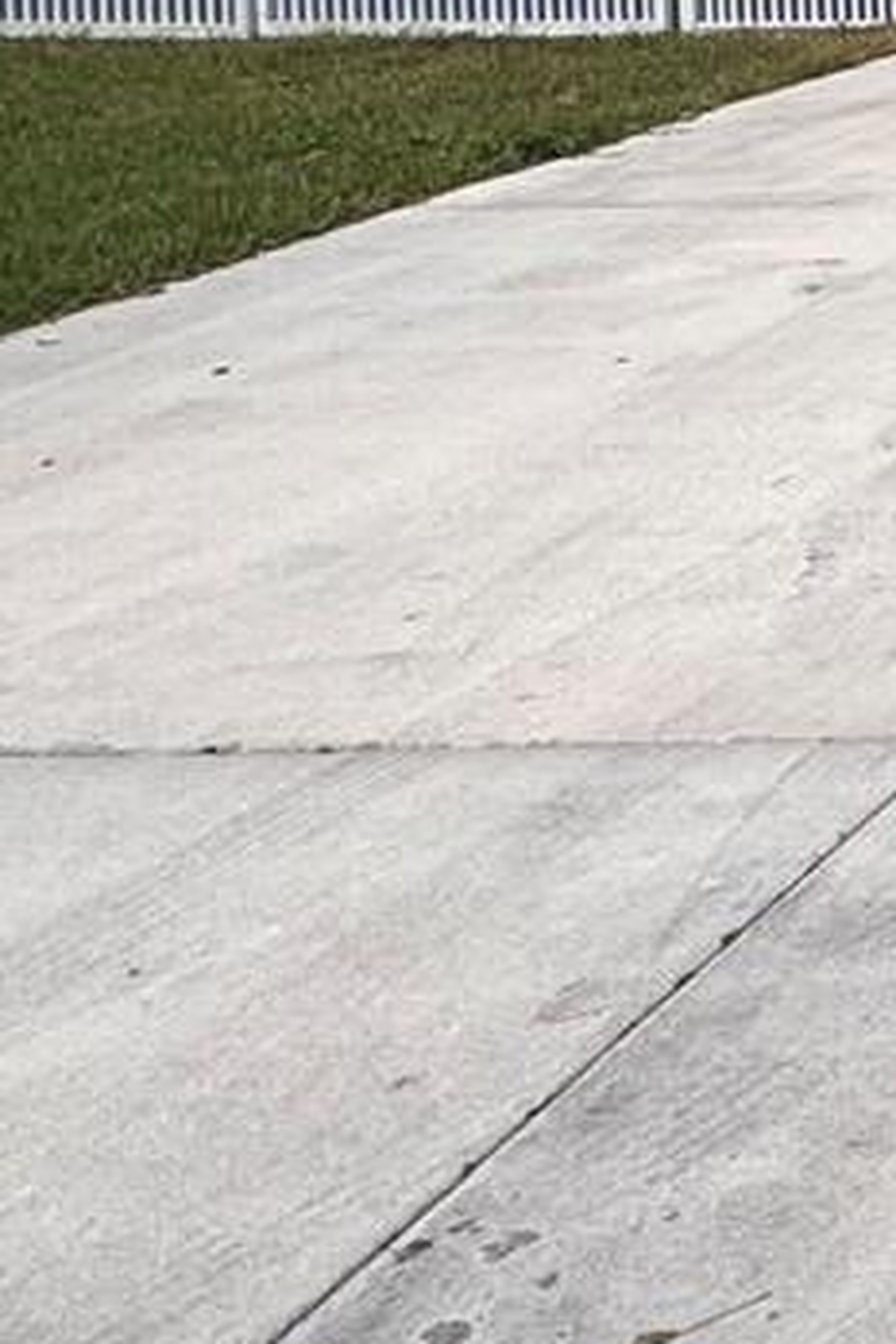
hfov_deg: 13.8
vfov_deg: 27.6
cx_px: 2194
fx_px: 2501
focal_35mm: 67
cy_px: -112
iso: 50
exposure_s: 1/2342
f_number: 2.2
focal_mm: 2.22
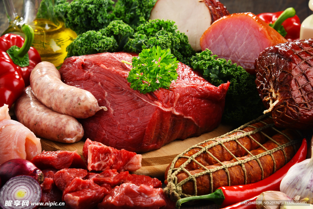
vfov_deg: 7.2
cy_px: 104
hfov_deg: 10.8
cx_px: 156
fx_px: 1652
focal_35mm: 190
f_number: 14
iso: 100
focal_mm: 190
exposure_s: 1/125
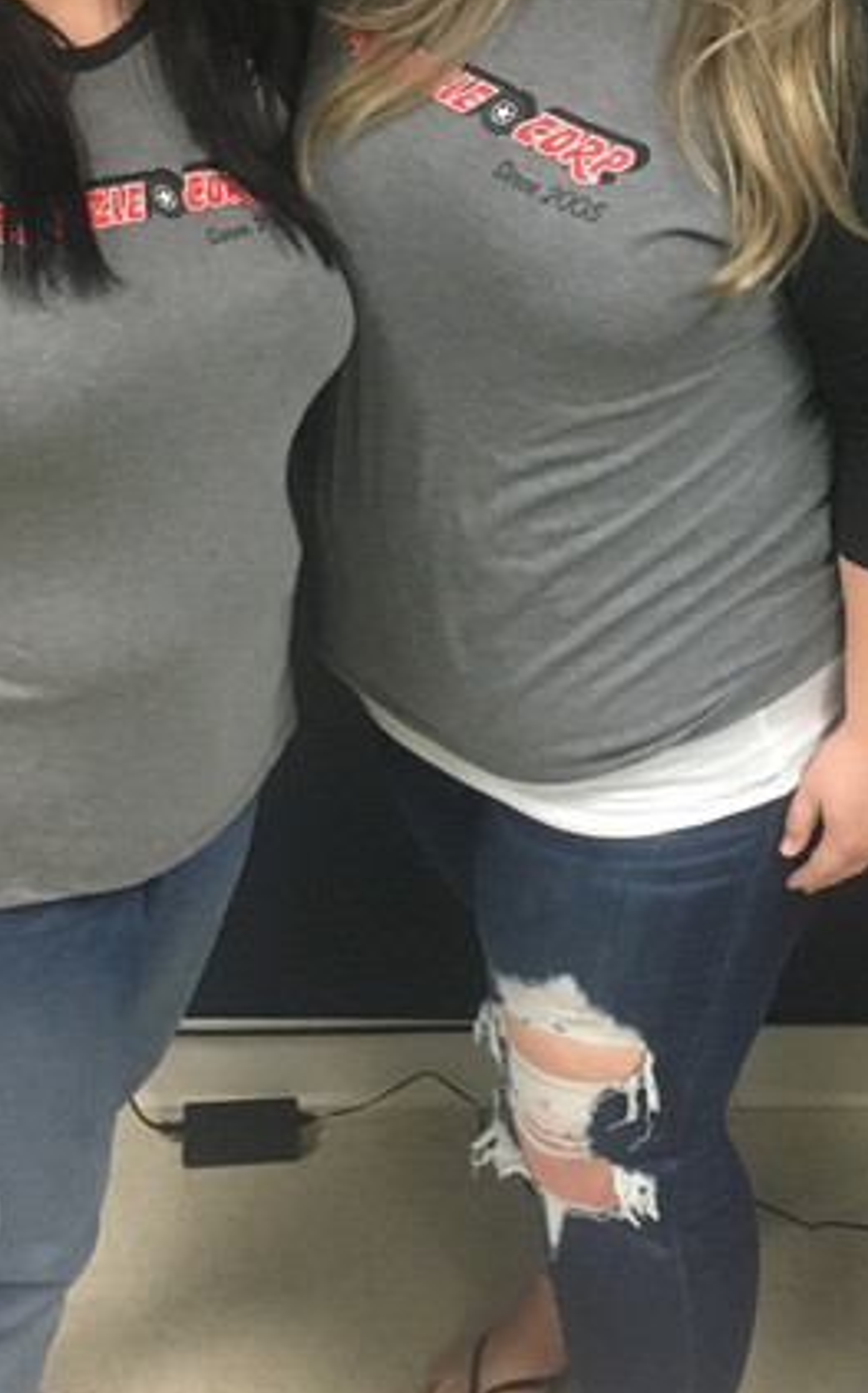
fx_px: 2655
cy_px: 191
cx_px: 703
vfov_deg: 28.5
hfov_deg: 18.4
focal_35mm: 70
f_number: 2.2
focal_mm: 4.15
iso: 200
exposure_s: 1/30
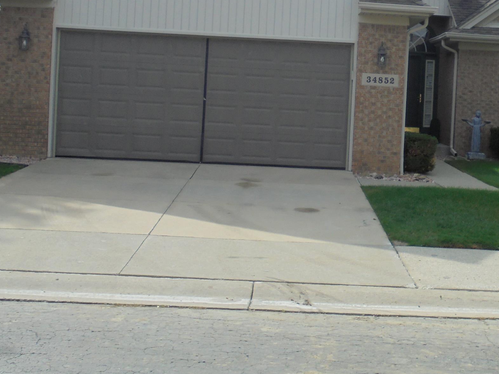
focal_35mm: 56
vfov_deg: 25.7
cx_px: 366
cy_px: 88
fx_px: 807
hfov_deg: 33.8
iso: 100
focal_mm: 6.1
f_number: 4
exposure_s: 1/800
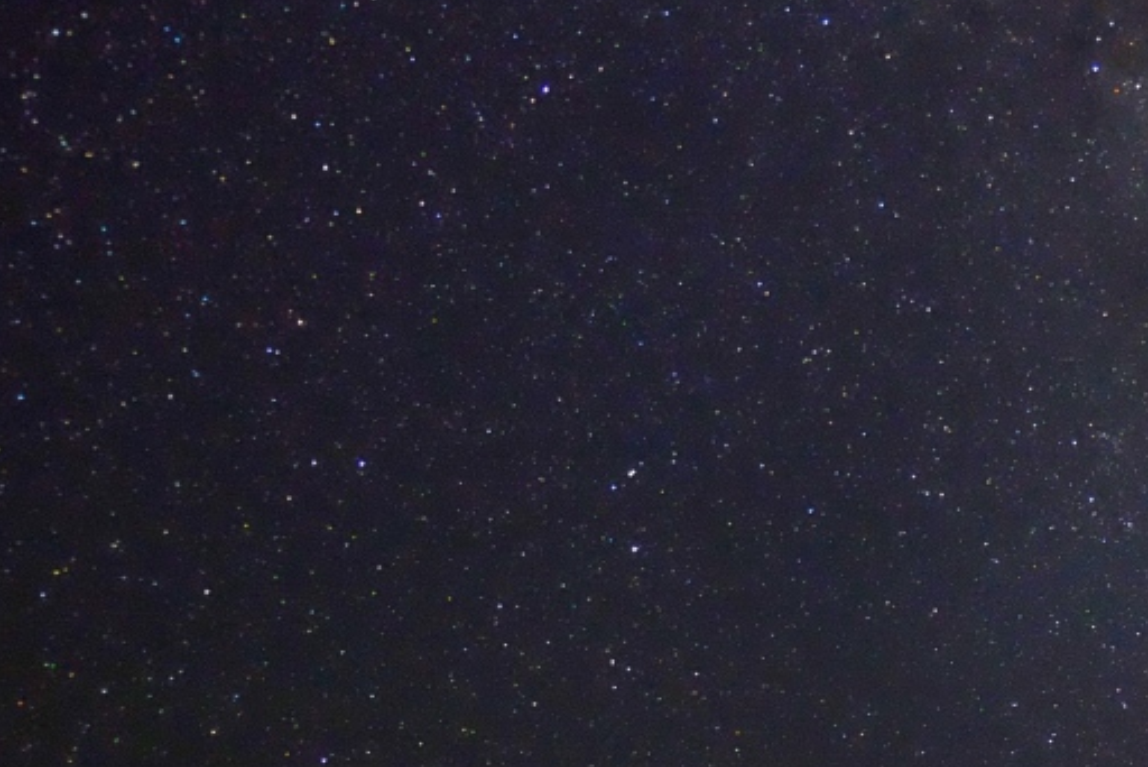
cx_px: 1087
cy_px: 591
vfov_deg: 24.8
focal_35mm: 54
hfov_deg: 34.3
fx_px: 1723
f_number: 2.8
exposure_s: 15
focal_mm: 18
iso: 6400
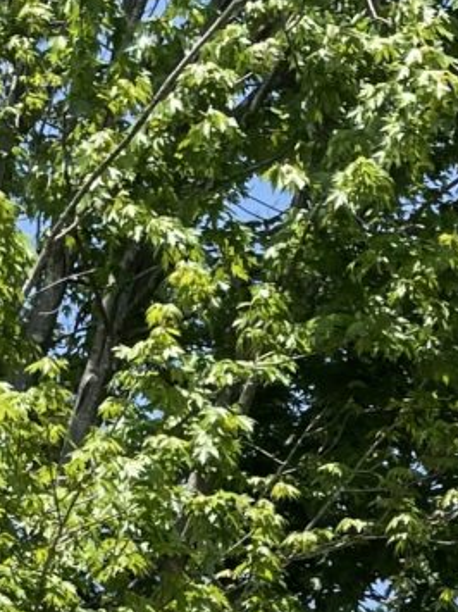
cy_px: 1148
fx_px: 2648
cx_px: 272
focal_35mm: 150
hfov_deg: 9.9
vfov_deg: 12.0
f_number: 1.6
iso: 32
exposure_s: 1/2564
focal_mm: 4.2
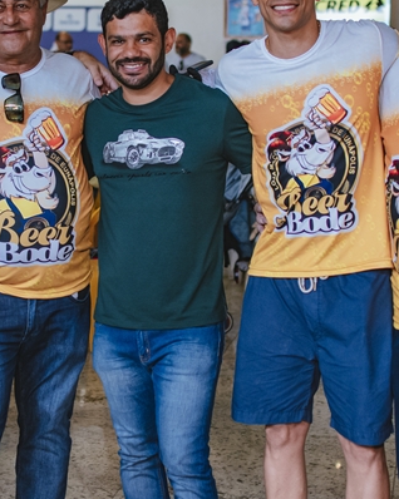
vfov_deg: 20.8
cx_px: 99
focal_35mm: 92
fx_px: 1357
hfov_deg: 16.6
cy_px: 204
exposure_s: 1/400
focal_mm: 35
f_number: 2.5
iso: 1600
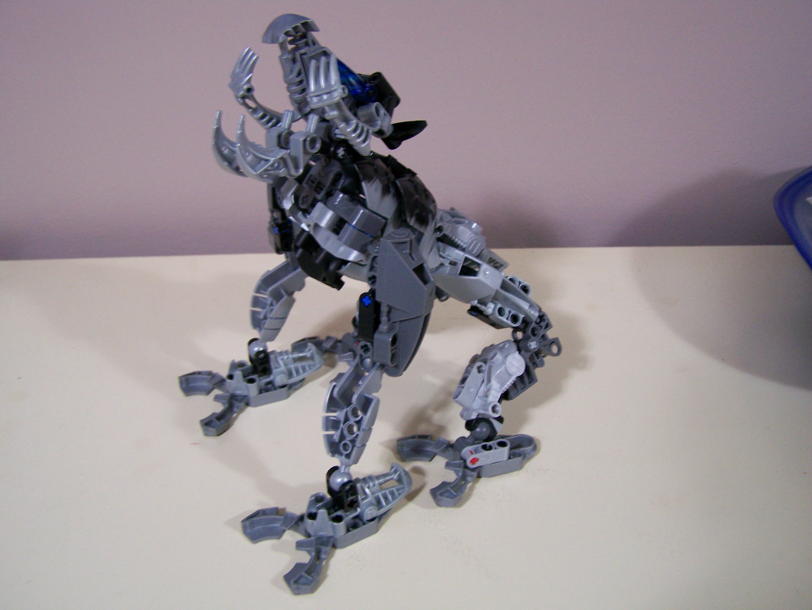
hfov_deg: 48.9
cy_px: 305
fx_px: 892
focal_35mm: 38
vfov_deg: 37.8
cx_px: 406
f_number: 2.8
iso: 160
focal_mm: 6.3
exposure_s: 1/8
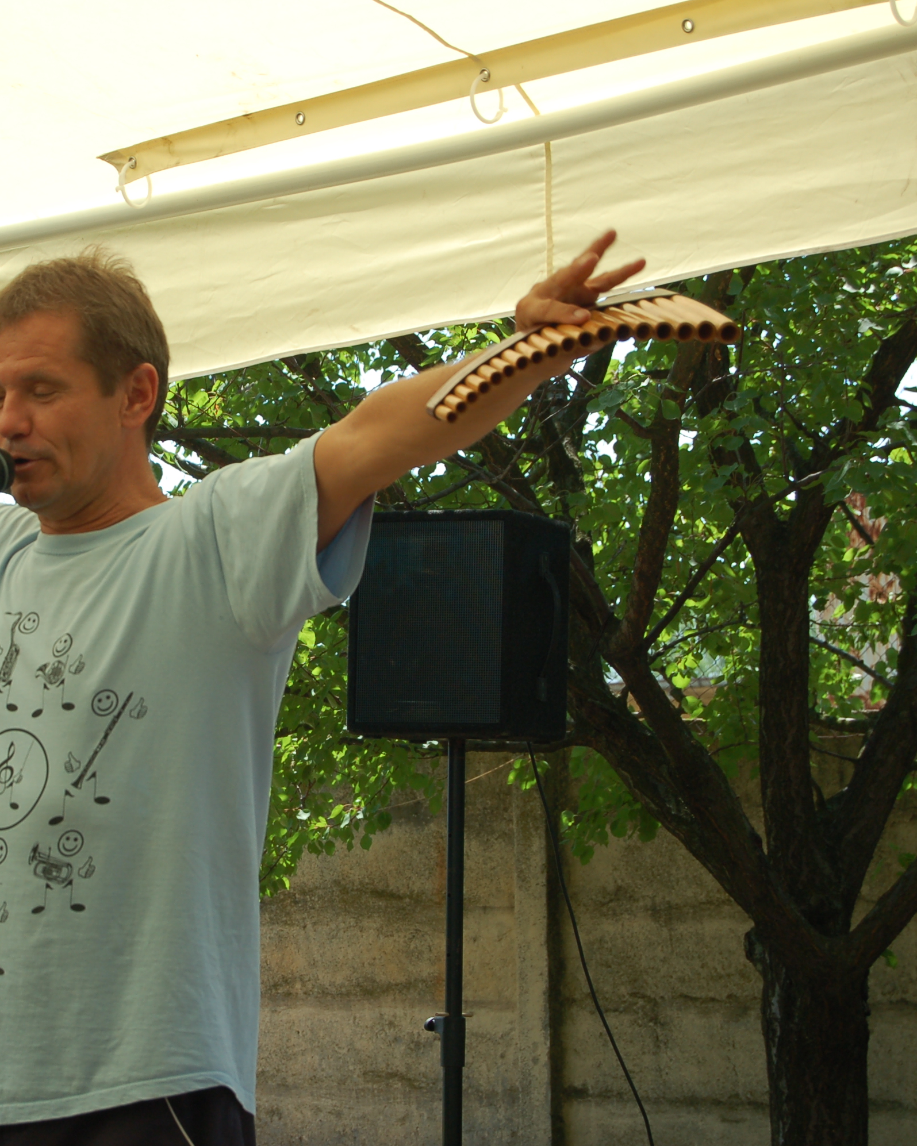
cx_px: 118
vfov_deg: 16.5
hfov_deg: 13.1
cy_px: 574
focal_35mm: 117
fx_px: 3960
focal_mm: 55
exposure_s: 1/200
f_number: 7.1
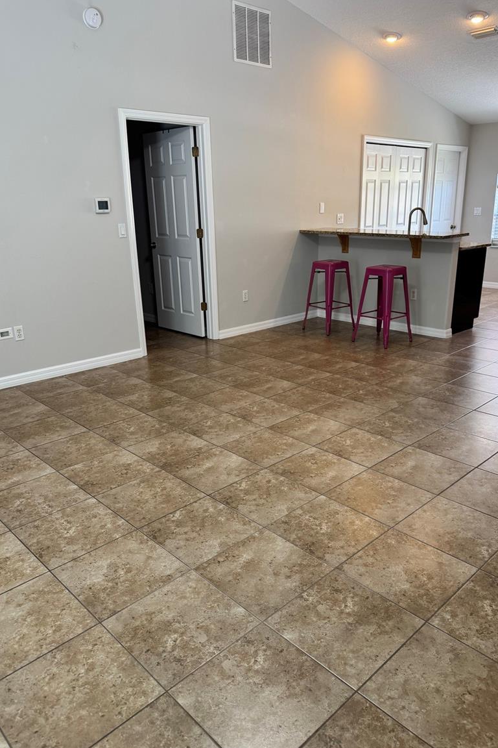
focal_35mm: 26
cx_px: 270
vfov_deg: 69.4
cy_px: 379
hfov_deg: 49.5
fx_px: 539
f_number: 1.78
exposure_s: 1/120
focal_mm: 6.76
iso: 160
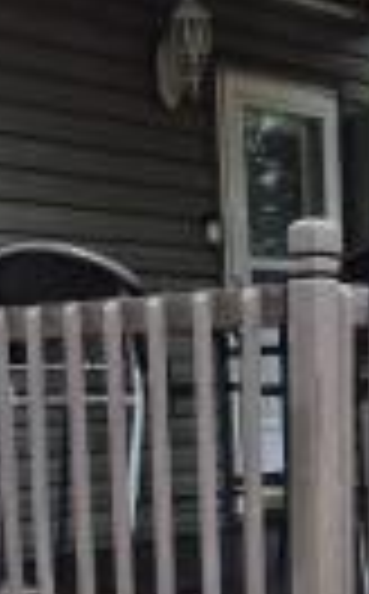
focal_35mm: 74
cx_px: 324
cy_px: 513
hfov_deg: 17.3
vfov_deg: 27.1
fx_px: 1196
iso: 25
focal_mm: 5.4
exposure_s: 1/1564
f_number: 1.8
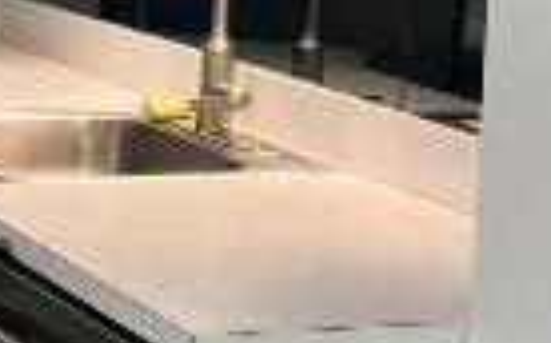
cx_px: -347
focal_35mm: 153
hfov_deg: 12.8
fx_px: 2296
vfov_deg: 8.5
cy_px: 120
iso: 64
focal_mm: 5.1
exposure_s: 1/61
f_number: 1.6
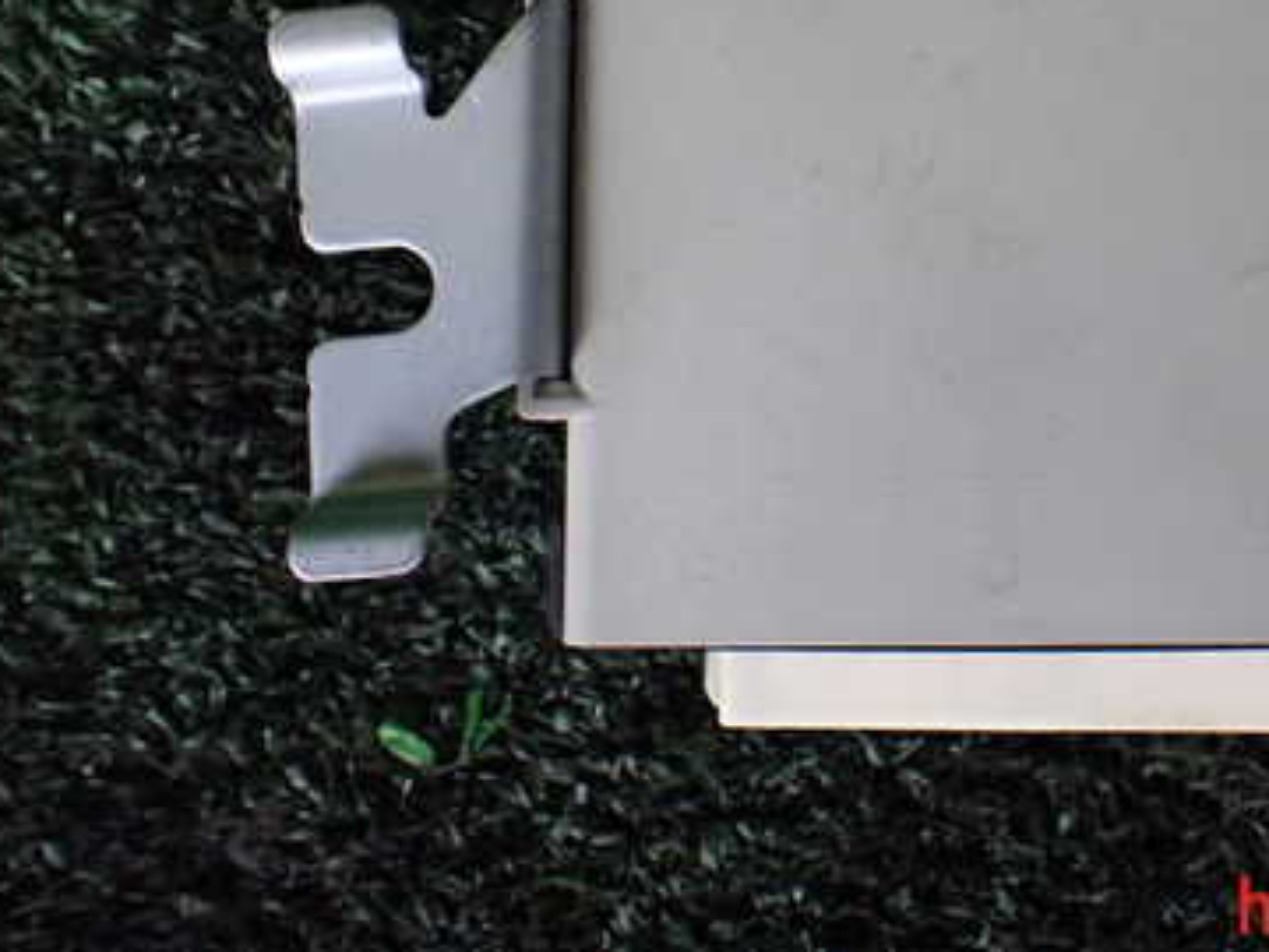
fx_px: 1833
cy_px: 162
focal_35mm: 50
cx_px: 976
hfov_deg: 37.1
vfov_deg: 28.4
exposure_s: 1/125
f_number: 2.3
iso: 500
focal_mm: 5.4
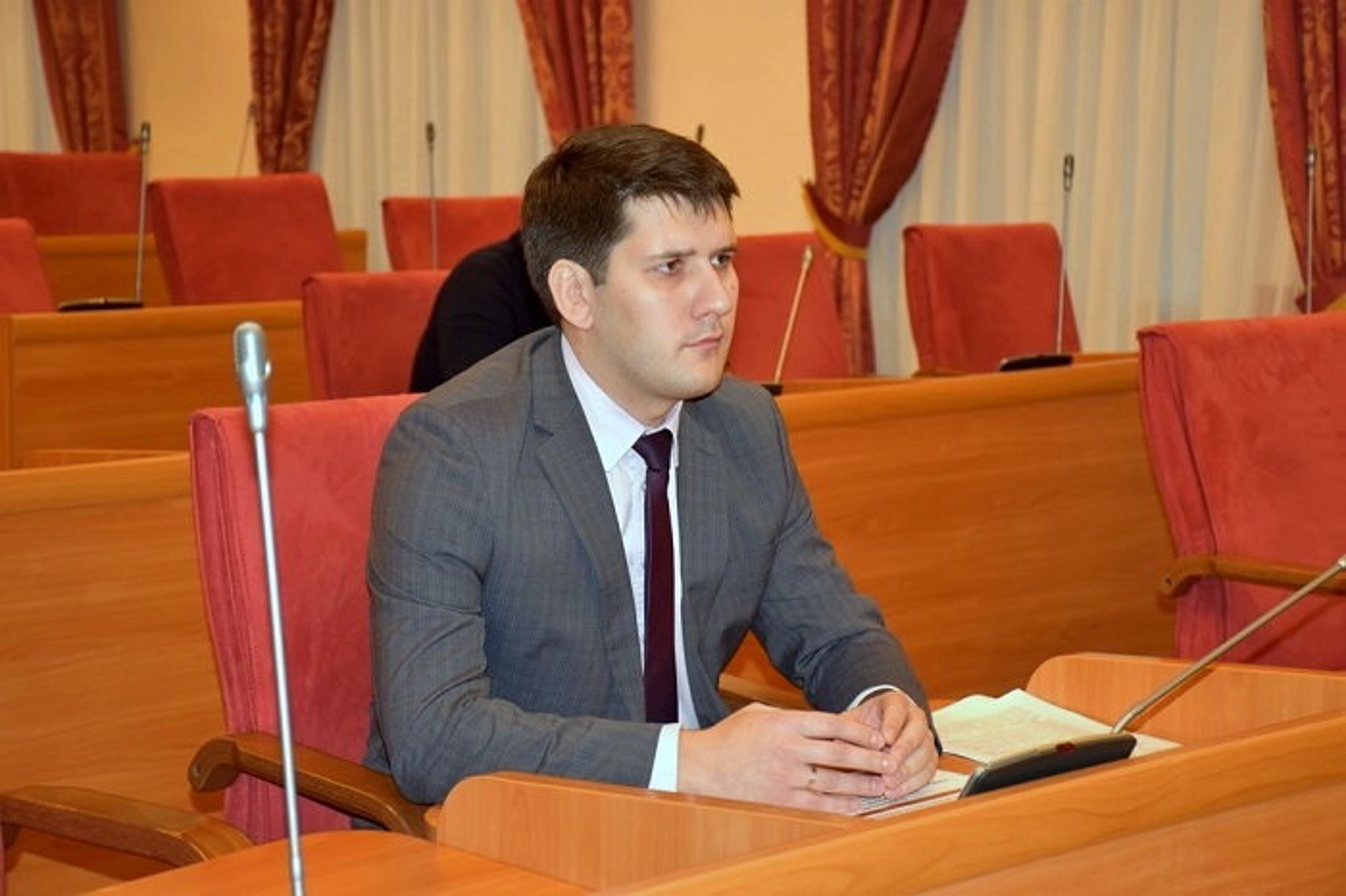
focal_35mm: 75
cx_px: 673
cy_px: 448
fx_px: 2803
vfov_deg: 18.2
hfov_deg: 27.0
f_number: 4.8
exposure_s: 1/60
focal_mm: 50
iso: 900
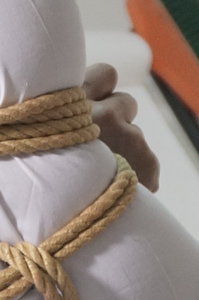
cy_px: 562
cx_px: -110
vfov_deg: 6.0
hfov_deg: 4.1
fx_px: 2786
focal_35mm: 335
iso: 800
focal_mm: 30
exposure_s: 1/60
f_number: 5
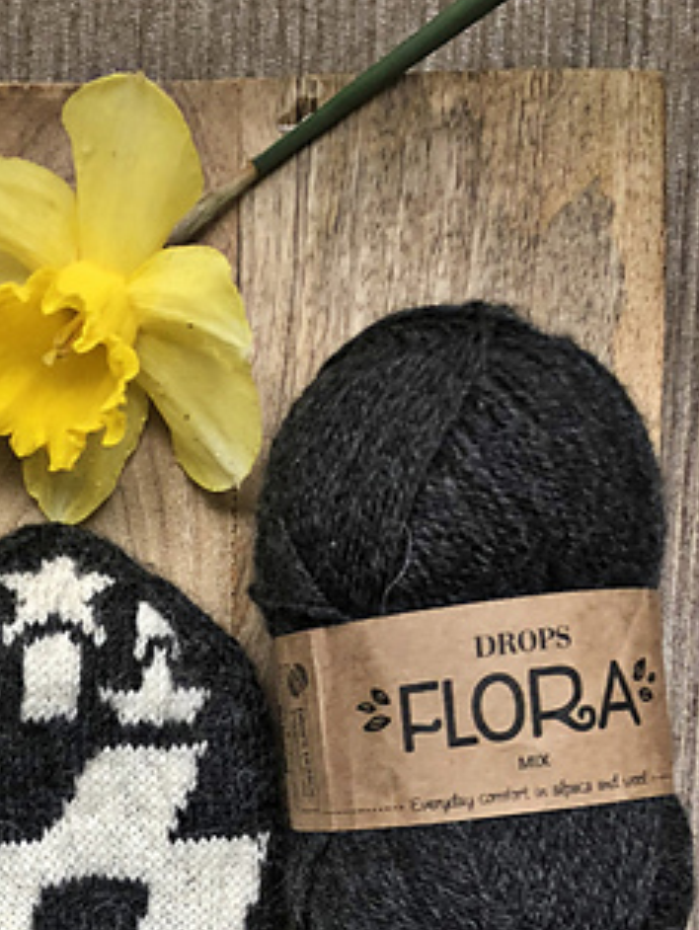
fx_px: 1533
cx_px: 36
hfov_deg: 24.7
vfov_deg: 31.5
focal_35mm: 57
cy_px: 903
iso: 40
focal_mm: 4
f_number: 1.8
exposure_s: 1/15
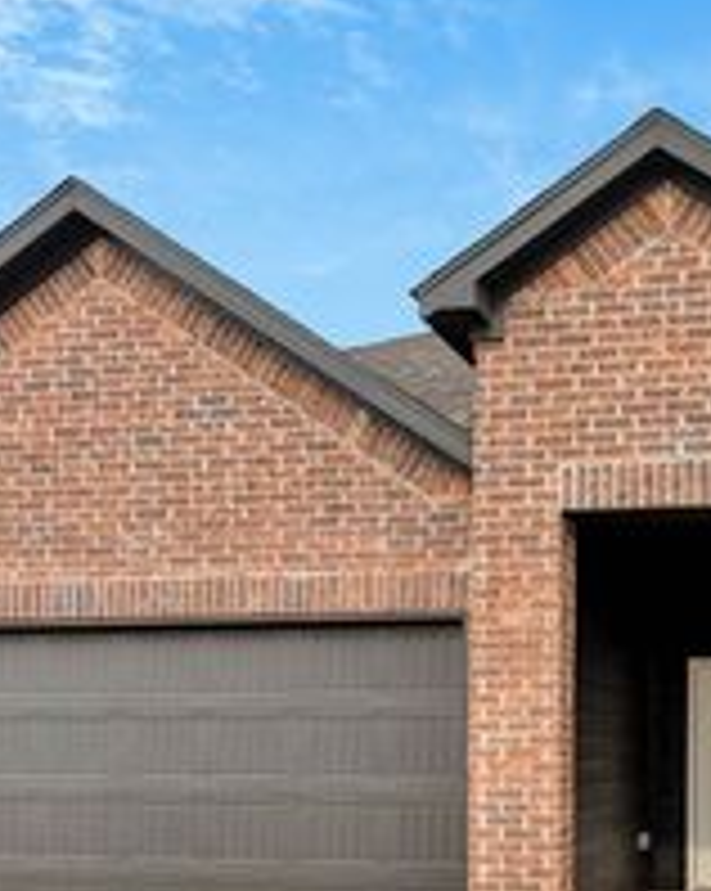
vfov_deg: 45.6
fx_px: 1001
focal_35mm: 38
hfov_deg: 35.0
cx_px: 729
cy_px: 709
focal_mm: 16
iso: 100
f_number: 6.3
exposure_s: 1/160
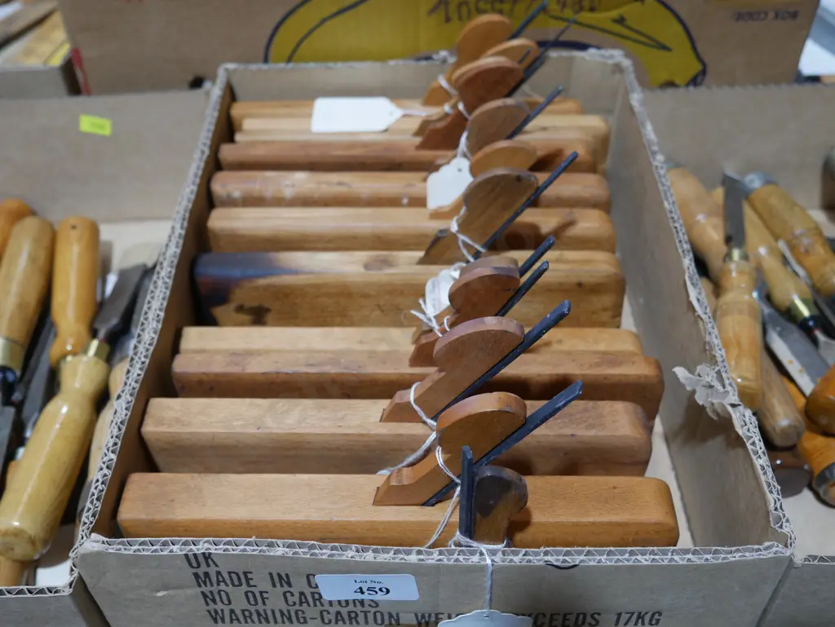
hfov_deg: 49.0
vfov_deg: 37.8
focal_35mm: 38
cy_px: 314
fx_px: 917
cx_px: 418
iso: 320
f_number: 4.1
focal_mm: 19
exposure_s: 1/60
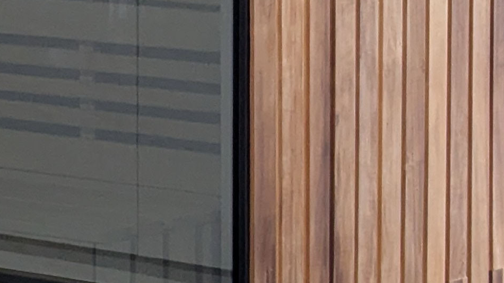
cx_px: -159
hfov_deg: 9.4
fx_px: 3006
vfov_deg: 5.4
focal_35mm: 225
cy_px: -75
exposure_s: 1/61.4
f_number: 1.85
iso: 110
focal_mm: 6.81
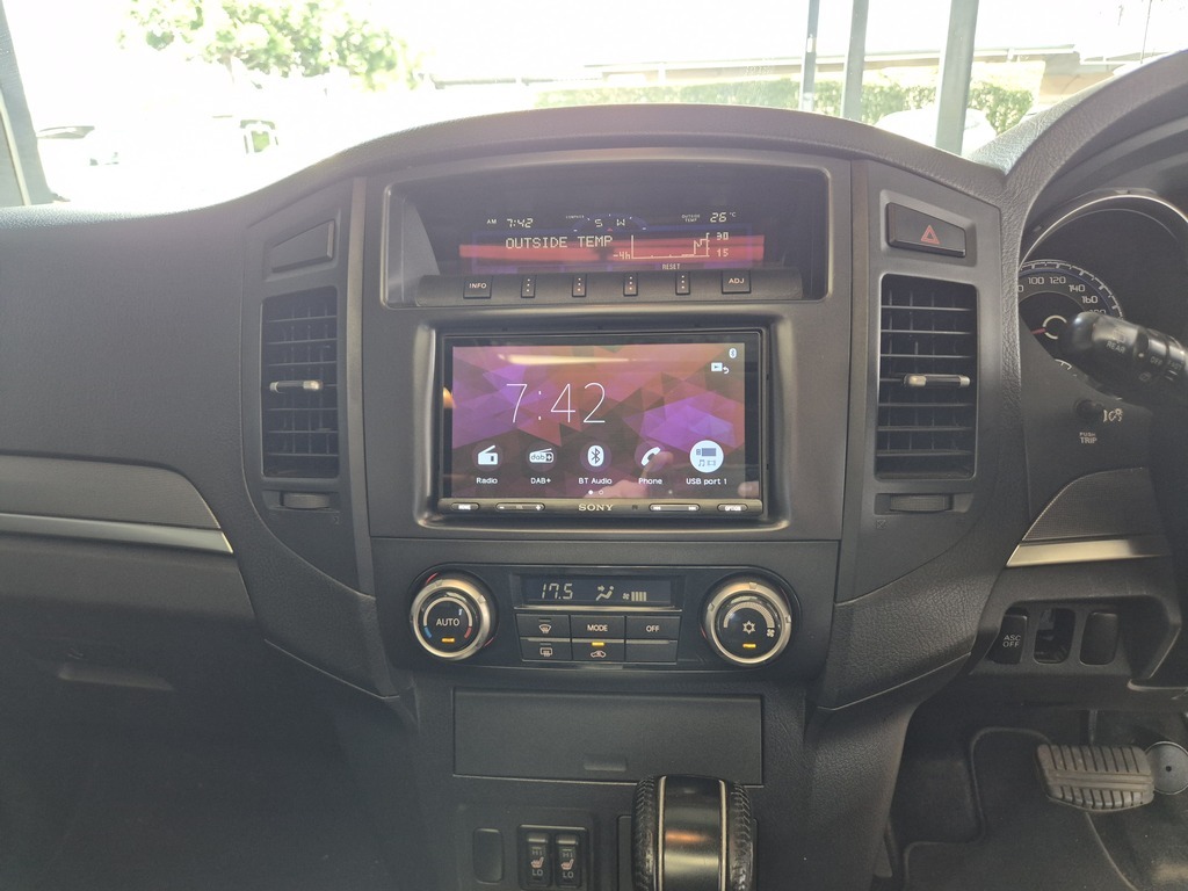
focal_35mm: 23
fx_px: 789
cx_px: 594
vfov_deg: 58.9
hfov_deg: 73.9
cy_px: 446
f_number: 1.8
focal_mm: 5.4
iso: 320
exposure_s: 1/100
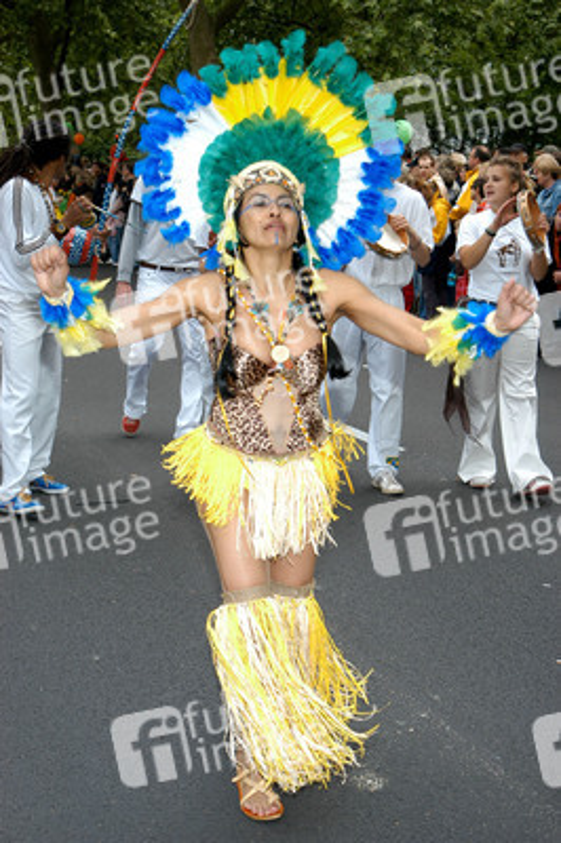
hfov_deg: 22.6
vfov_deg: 33.4
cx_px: 280
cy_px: 422
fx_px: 1405
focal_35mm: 60
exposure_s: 1/180
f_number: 5.6
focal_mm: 40
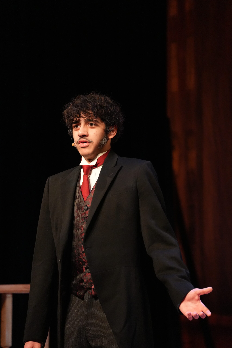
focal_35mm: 265
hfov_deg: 5.2
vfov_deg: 7.8
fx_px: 2561
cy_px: 174
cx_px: 116
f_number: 6.3
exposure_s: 1/320
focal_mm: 265
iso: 8000
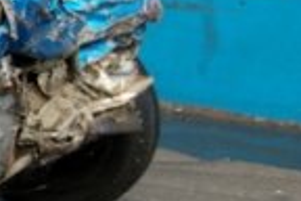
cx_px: -355
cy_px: -48
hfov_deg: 6.5
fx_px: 2558
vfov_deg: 4.5
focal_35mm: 306
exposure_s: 1/500
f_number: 5
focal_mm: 46
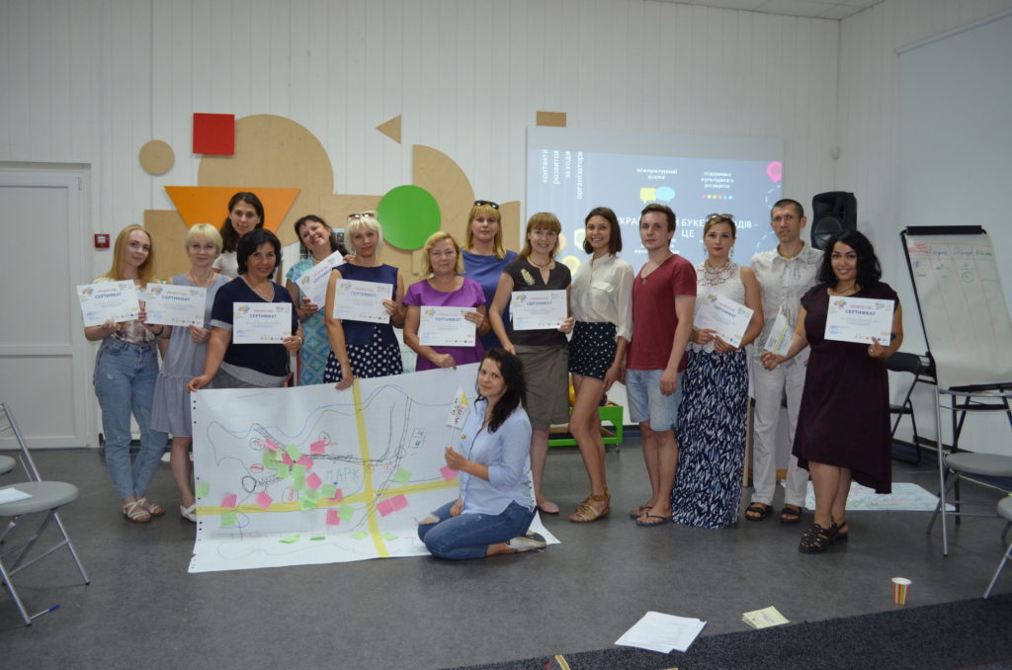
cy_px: 335
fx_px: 841
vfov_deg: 43.4
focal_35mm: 30
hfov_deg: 62.0
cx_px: 506
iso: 1100
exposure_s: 1/60
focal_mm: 20
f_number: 3.8
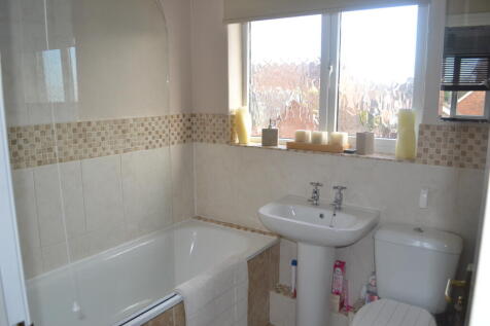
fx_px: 367
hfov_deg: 67.4
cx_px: 245
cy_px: 163
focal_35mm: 27
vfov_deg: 47.9
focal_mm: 18
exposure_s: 1/125
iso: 360
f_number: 4
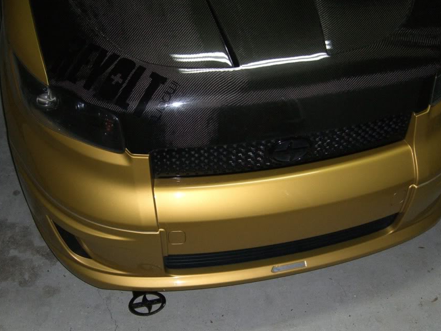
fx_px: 586
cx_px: 202
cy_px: 165
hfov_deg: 41.2
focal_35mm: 46
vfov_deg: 31.5
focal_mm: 7.9
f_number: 2.8
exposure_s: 1/60
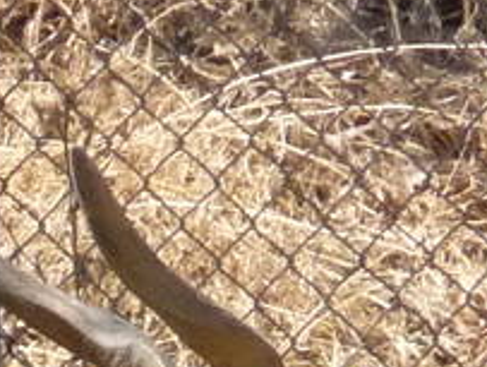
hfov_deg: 0.9
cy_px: 614
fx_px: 31034
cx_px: -132
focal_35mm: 2202
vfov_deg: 0.7
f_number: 4.9
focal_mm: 47
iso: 320
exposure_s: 1/500
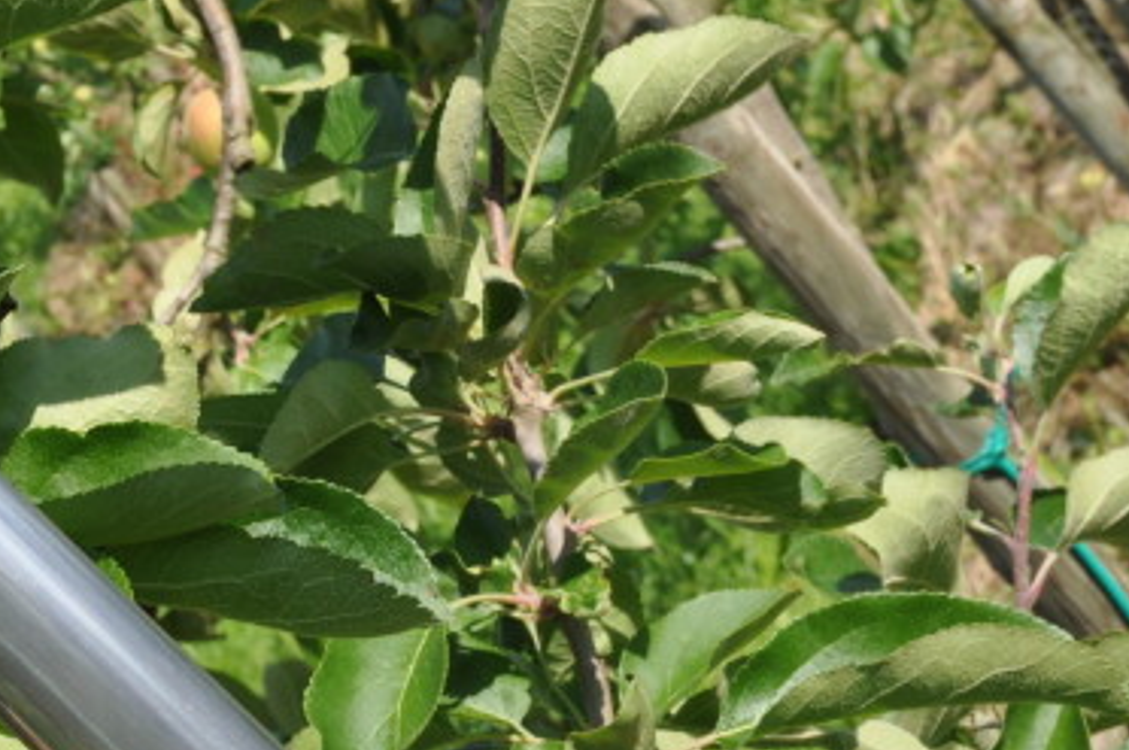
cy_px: -27
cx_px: -158
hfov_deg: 15.1
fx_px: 4134
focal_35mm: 132
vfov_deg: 10.3
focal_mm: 32
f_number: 14
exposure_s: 1/125
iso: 200
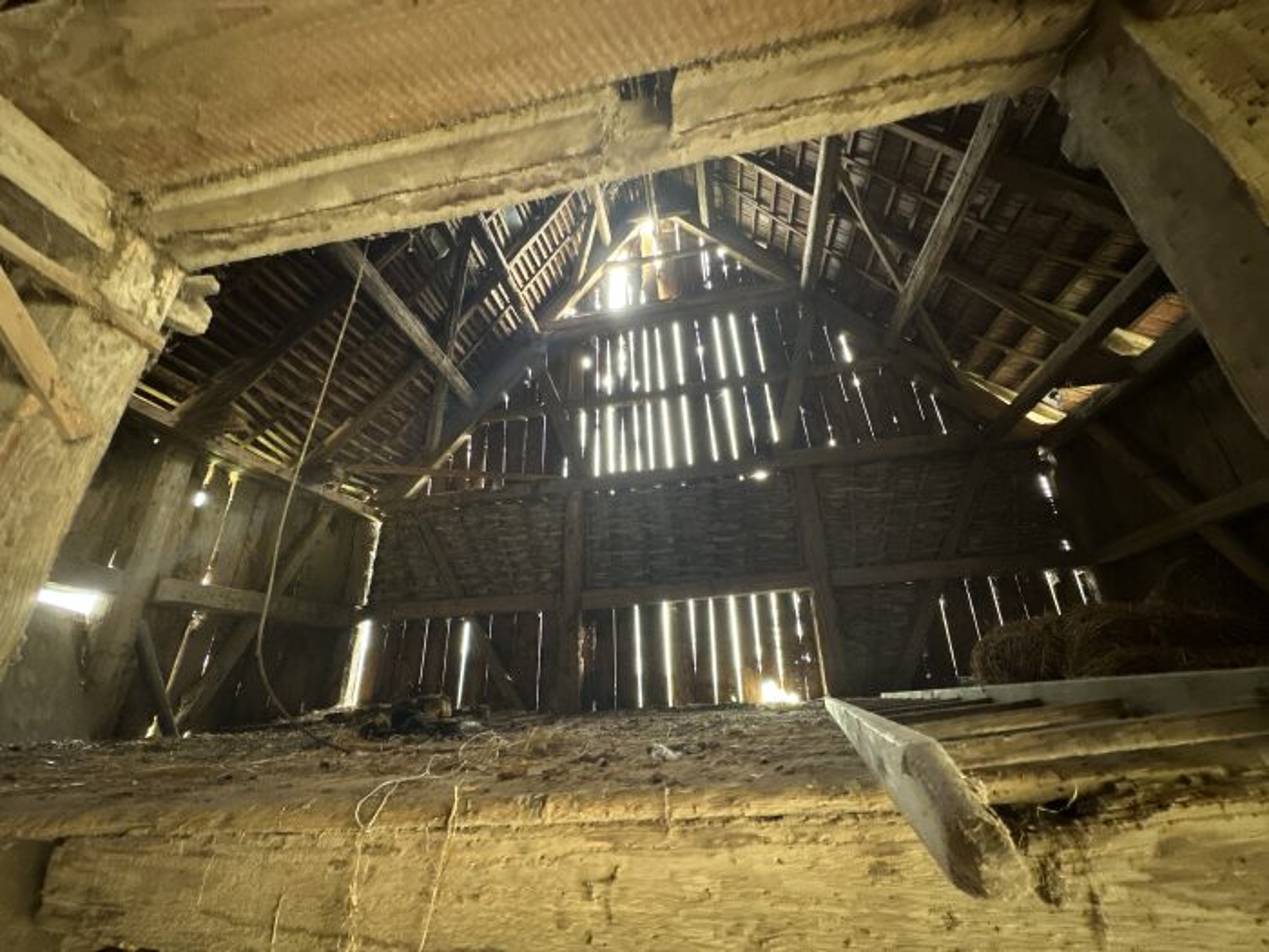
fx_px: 513
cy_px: 476
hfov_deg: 102.1
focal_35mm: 14
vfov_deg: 85.7
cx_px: 634
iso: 1250
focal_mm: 2.22
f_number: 2.2
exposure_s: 1/42
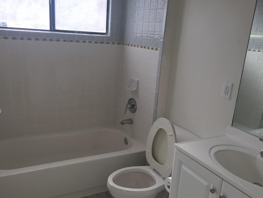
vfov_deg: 42.9
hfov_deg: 55.3
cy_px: 112
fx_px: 251
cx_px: 123
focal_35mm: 33
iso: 40
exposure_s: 1/120
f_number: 2.2
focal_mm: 4.15
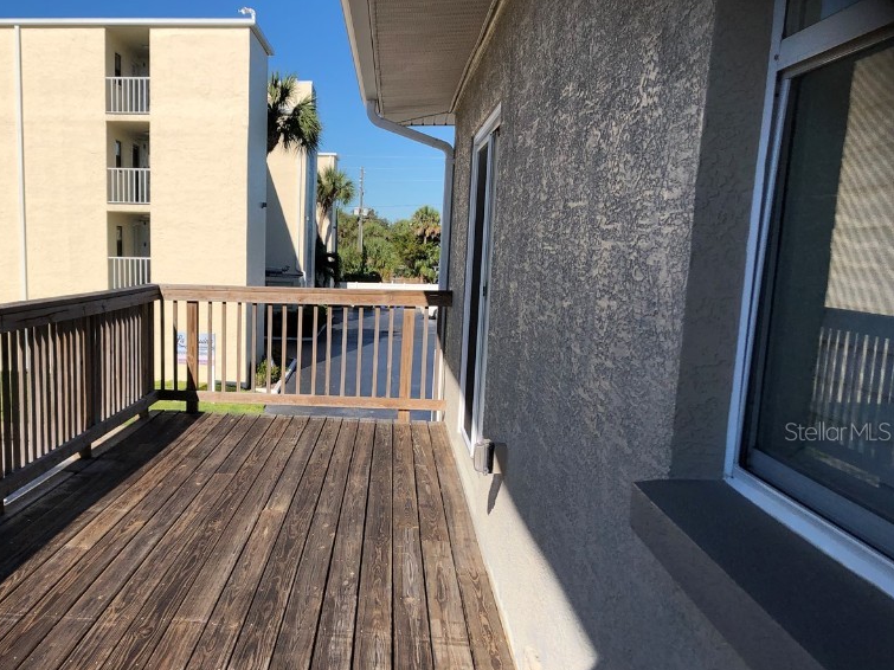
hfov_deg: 48.1
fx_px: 981
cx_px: 290
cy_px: 431
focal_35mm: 38
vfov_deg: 37.4
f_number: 1.8
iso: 25
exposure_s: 1/3003
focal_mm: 3.99
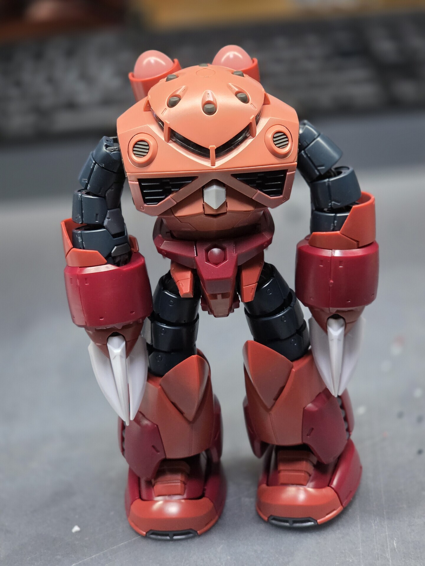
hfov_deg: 21.3
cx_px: 212
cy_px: 283
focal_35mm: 69
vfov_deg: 28.2
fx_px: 1130
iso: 400
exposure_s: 1/120
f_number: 2.4
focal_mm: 7.9
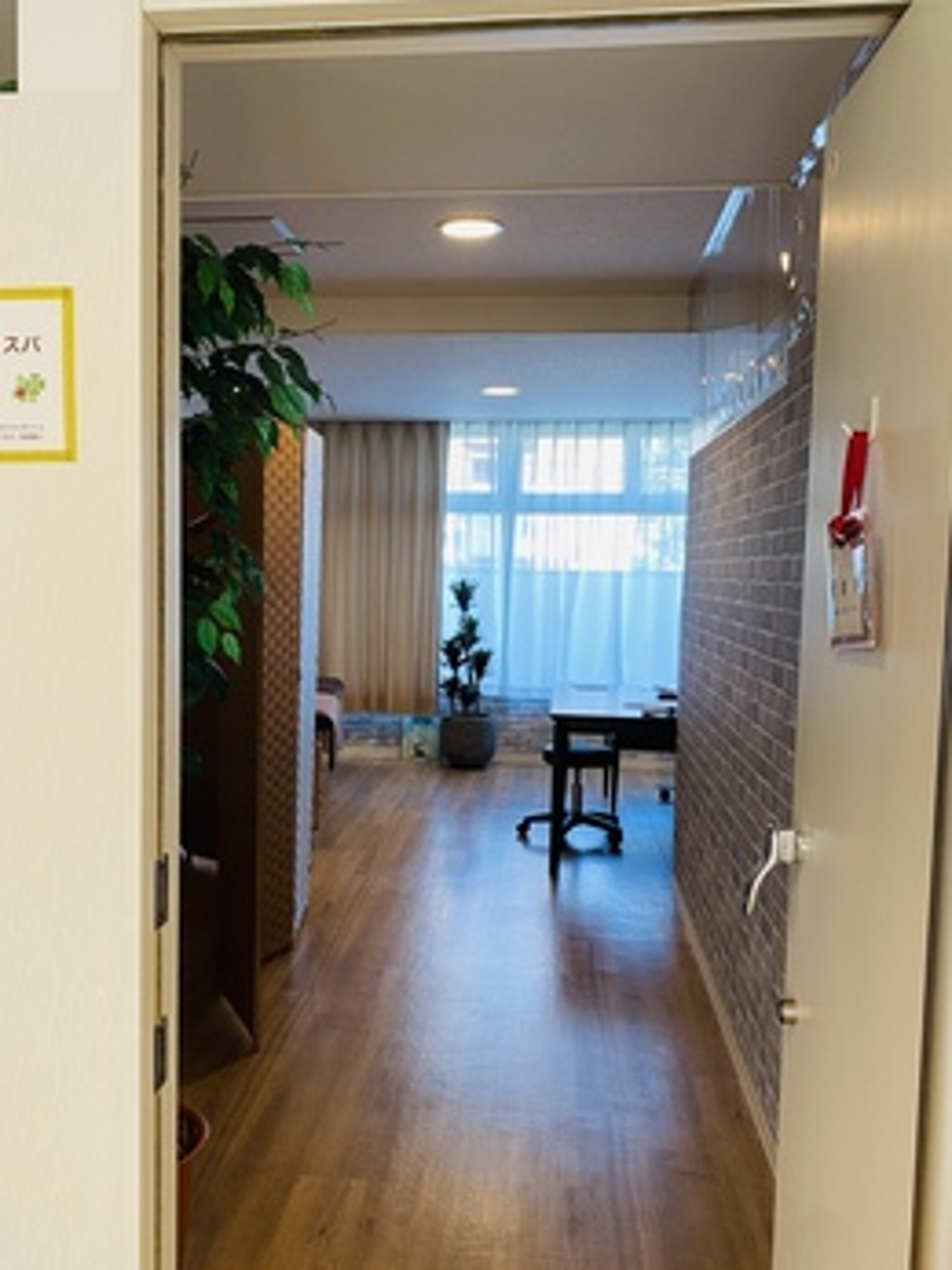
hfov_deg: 46.6
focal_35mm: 30
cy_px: 673
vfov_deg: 59.9
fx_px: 1101
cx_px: 410
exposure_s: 1/50
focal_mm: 4.25
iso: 80
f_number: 1.8
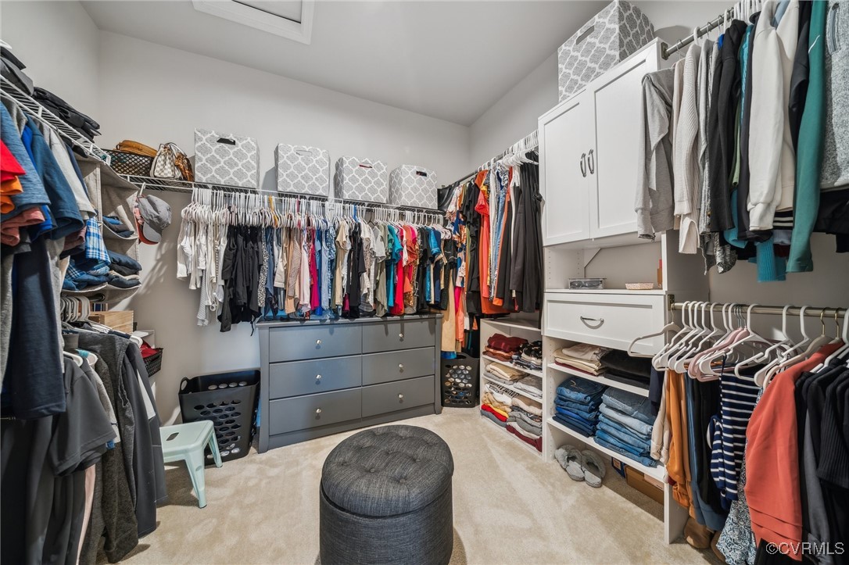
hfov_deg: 112.6
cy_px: 282
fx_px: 283
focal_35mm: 12
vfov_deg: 89.9
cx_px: 424
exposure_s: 1.3
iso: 125
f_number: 7.1
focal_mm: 12
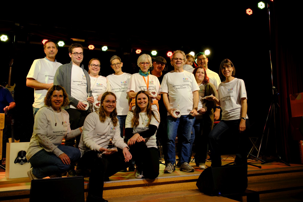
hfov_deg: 54.4
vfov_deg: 37.9
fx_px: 295
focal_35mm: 35
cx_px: 152
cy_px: 101
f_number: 2.8
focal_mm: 23.5
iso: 250
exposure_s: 1/100
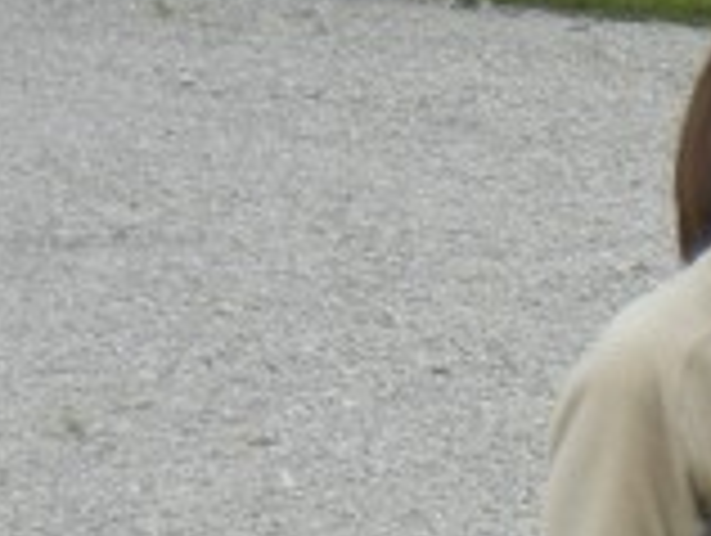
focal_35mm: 498
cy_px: 1270
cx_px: 1773
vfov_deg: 3.0
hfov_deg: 3.9
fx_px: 10244
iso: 160
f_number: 4.3
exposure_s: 1/360
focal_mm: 13.9
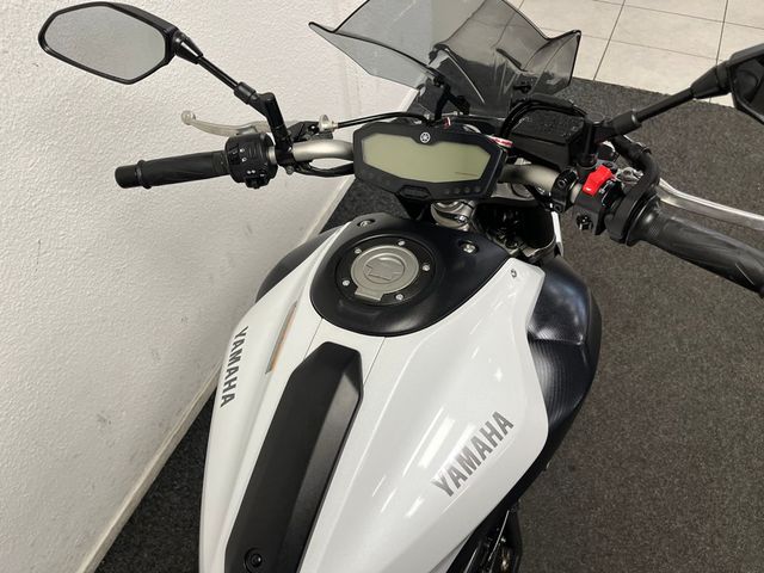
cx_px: 382
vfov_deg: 53.1
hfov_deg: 67.3
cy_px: 286
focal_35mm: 26
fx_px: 574
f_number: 1.6
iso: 125
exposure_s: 1/100
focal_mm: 5.1
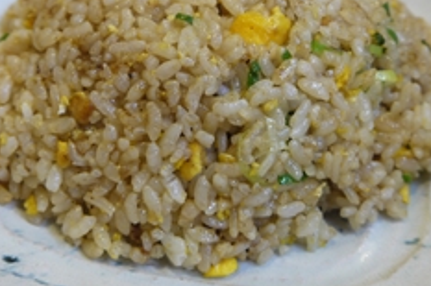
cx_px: 209
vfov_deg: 22.0
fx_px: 730
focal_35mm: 61
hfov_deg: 32.9
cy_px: 73
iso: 400
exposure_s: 1/30
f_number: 3.5
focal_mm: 14
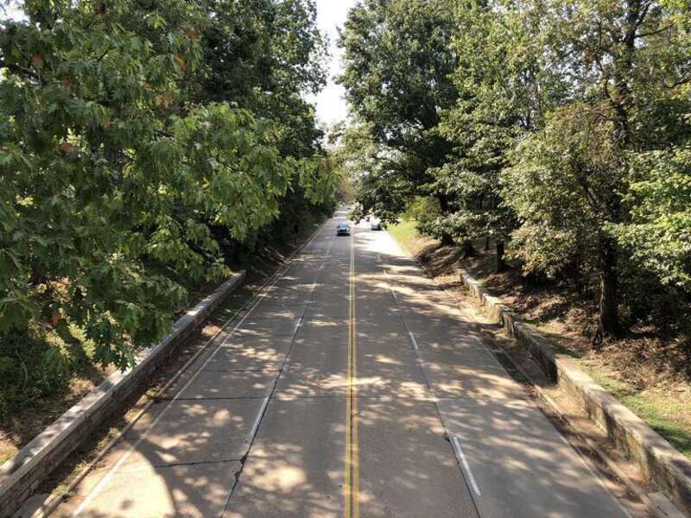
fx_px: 559
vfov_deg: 49.7
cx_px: 346
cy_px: 259
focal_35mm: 28
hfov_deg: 63.4
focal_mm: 4
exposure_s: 1/328
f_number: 1.8
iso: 20
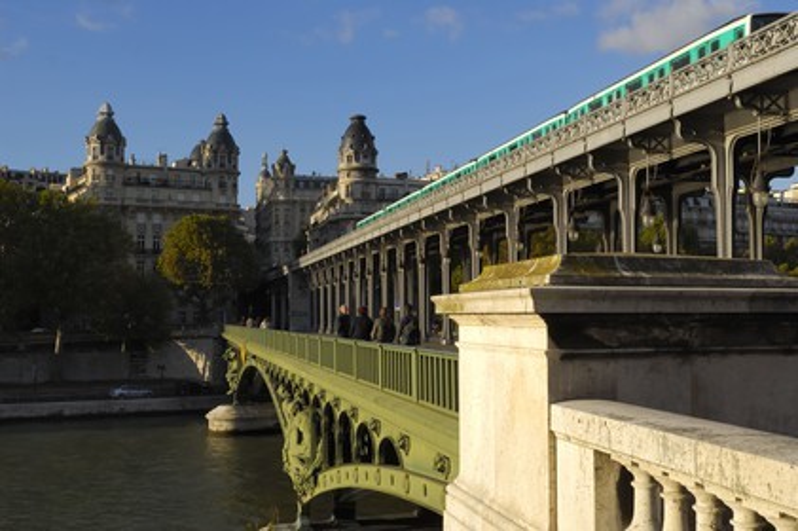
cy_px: 266
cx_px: 399
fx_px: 997
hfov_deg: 43.6
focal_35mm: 45
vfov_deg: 29.8
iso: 100
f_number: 12
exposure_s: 1/100
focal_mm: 30
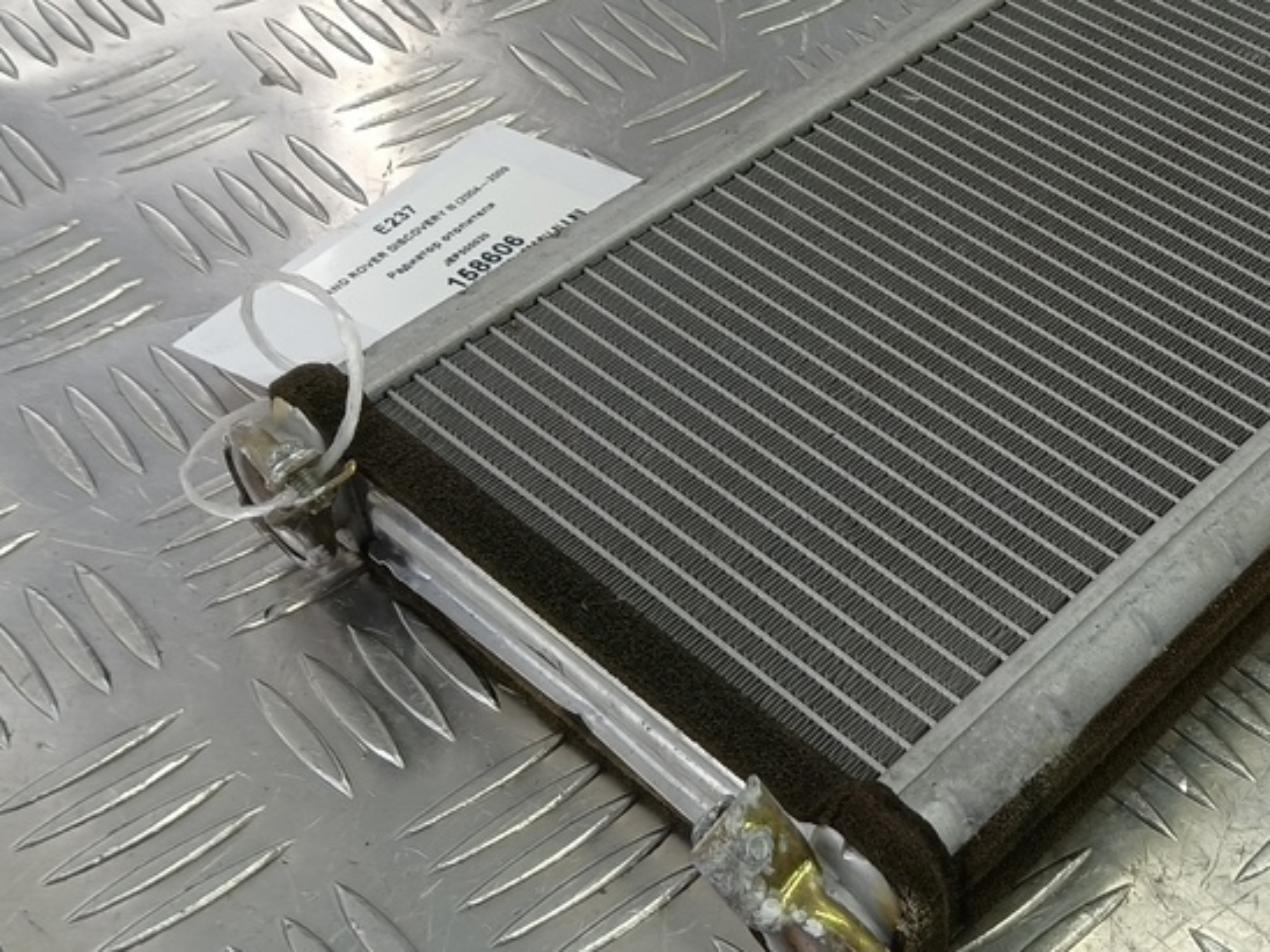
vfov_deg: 33.5
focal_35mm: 43
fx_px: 1578
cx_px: 992
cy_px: 371
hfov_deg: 42.2
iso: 77
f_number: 1.6
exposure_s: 1/50
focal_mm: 4.11
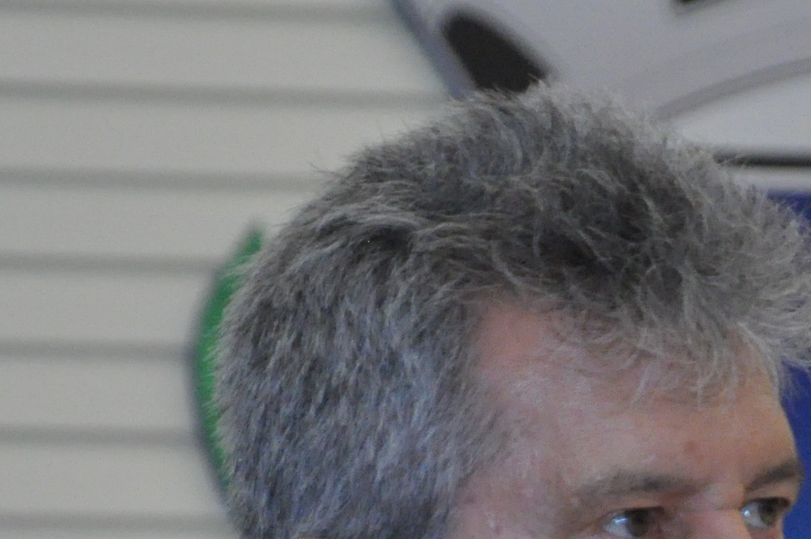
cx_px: 759
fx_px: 11241
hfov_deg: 4.1
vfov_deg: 2.7
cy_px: 699
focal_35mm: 500
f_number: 5.6
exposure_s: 1/160
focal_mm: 105
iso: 2500
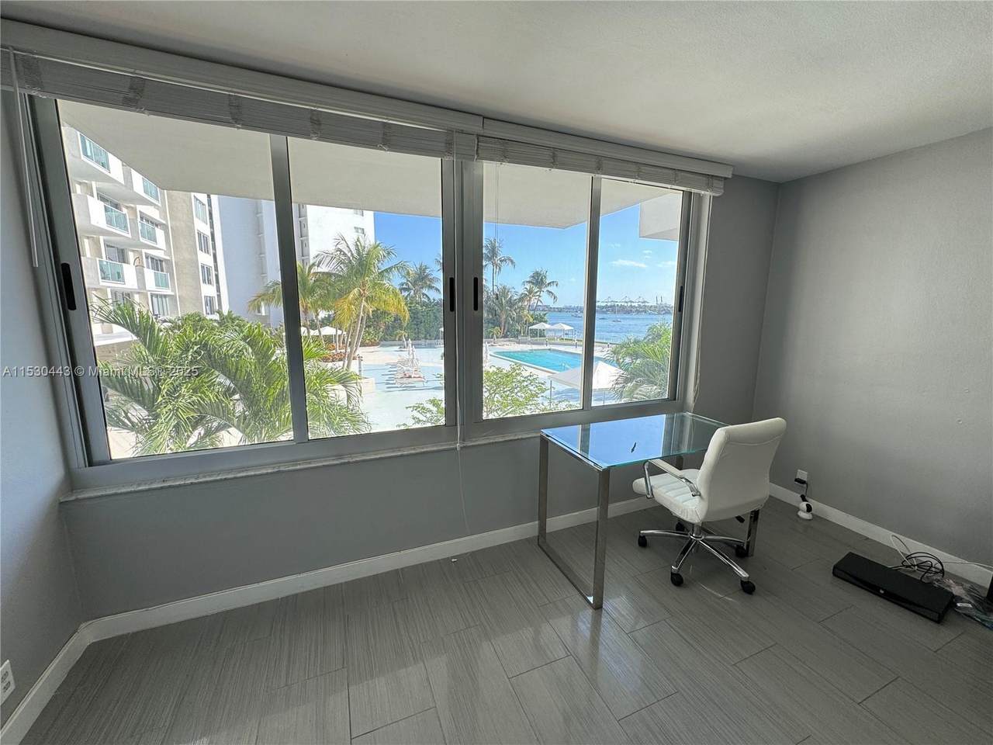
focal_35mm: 14
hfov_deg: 102.1
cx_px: 496
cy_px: 372
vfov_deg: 85.7
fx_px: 402
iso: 40
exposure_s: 1/99
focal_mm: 2.22
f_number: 2.2
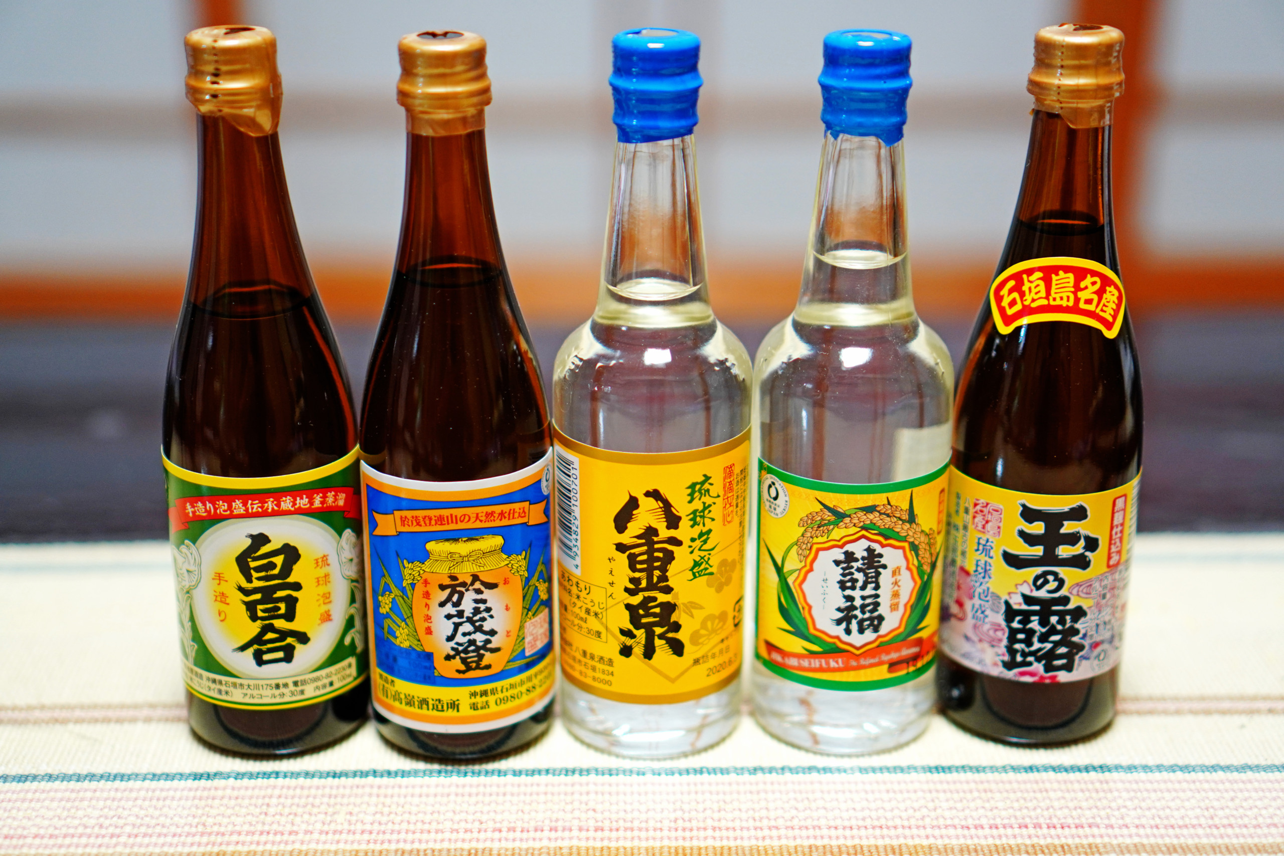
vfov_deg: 25.8
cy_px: 428
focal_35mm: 52
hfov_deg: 37.8
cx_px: 642
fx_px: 1872
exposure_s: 1/60
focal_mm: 35
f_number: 1.8
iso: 400
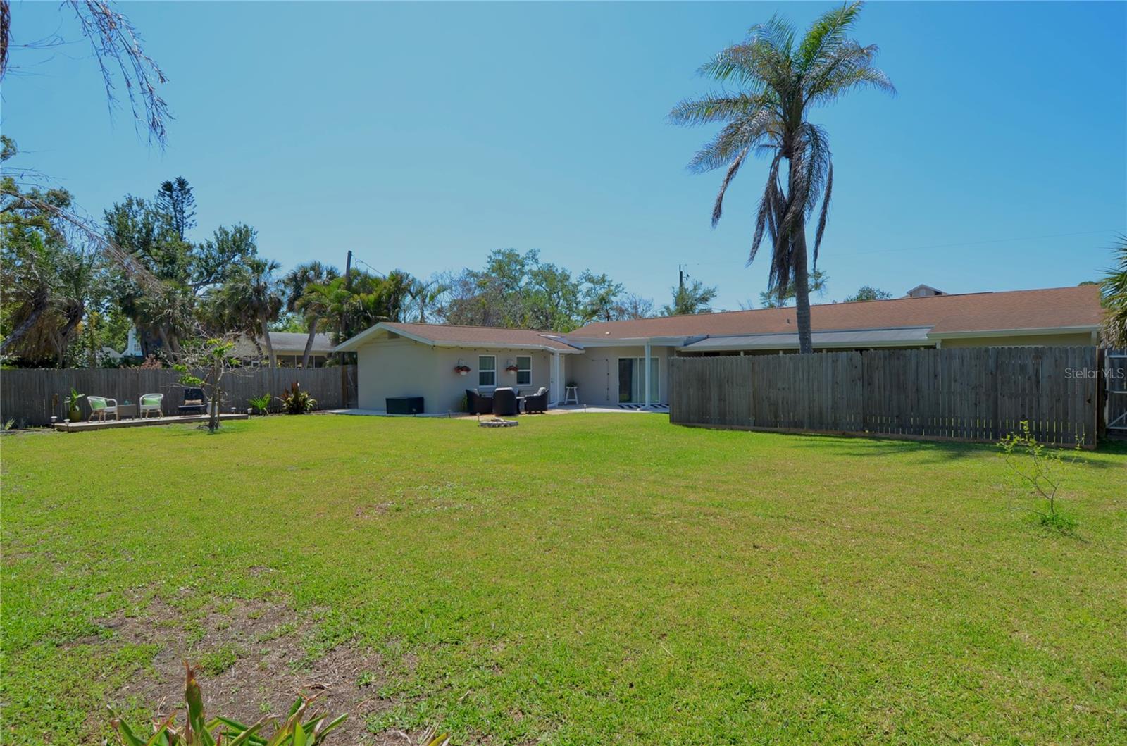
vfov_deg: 36.7
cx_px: 564
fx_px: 1124
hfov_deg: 53.2
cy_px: 373
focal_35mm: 36
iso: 100
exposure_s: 1/250
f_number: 8
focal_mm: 24
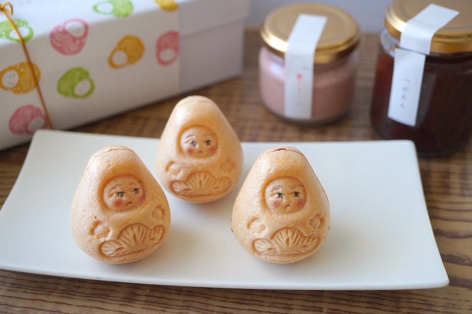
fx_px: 603
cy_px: 154
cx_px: 236
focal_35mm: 46
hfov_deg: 42.7
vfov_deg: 29.3
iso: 1000
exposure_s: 1/160
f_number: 4
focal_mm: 30
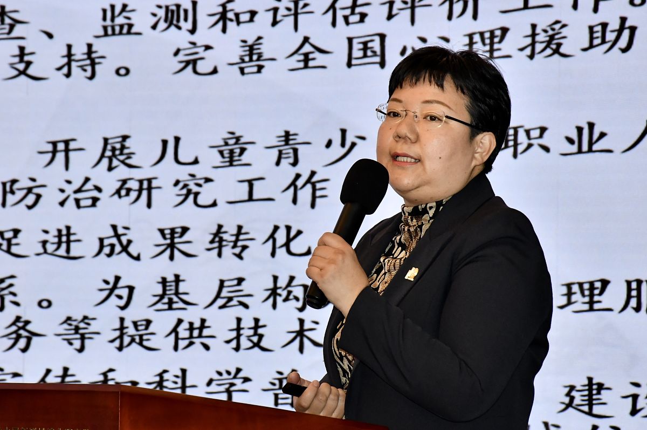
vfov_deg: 7.9
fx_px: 3123
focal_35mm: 174
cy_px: 215
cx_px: 324
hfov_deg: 11.8
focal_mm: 116
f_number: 9
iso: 2000
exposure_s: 1/250
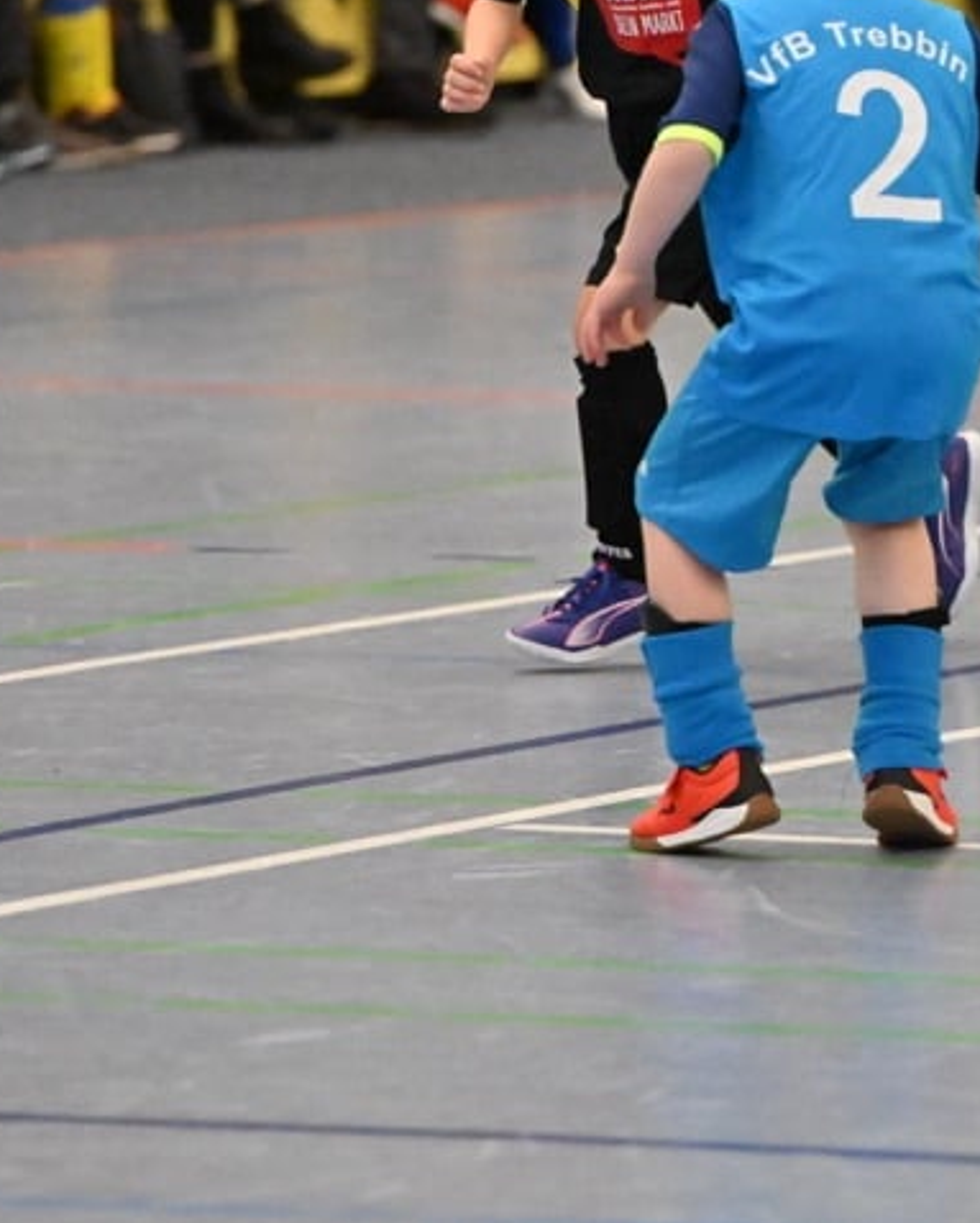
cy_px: 139
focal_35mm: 427
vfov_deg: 4.5
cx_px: 1190
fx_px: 15466
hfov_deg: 3.6
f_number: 3.5
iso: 8000
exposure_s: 1/1250
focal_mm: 170
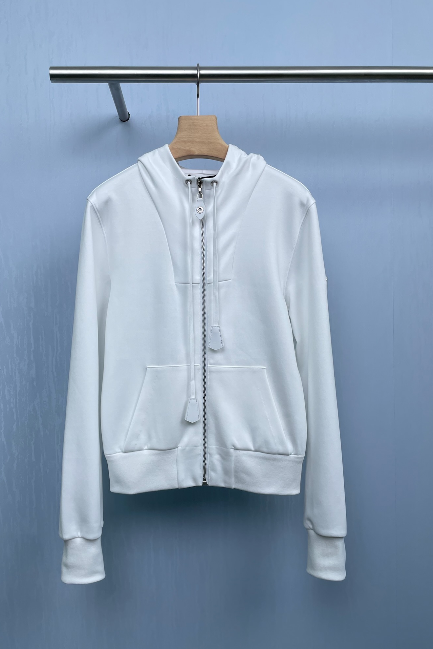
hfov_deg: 46.4
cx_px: 198
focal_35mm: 28
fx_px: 505
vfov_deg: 65.5
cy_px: 333
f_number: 1.6
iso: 32
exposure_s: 1/425
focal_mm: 4.2
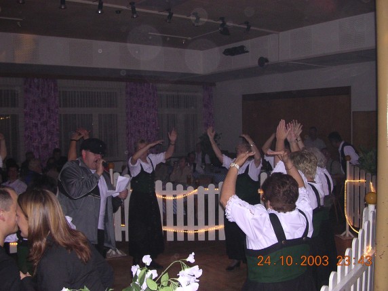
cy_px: 146
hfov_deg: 49.0
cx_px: 194
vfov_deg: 37.7
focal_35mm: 38
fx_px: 426
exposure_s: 1/60.1
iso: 304
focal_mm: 5.8
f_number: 2.8
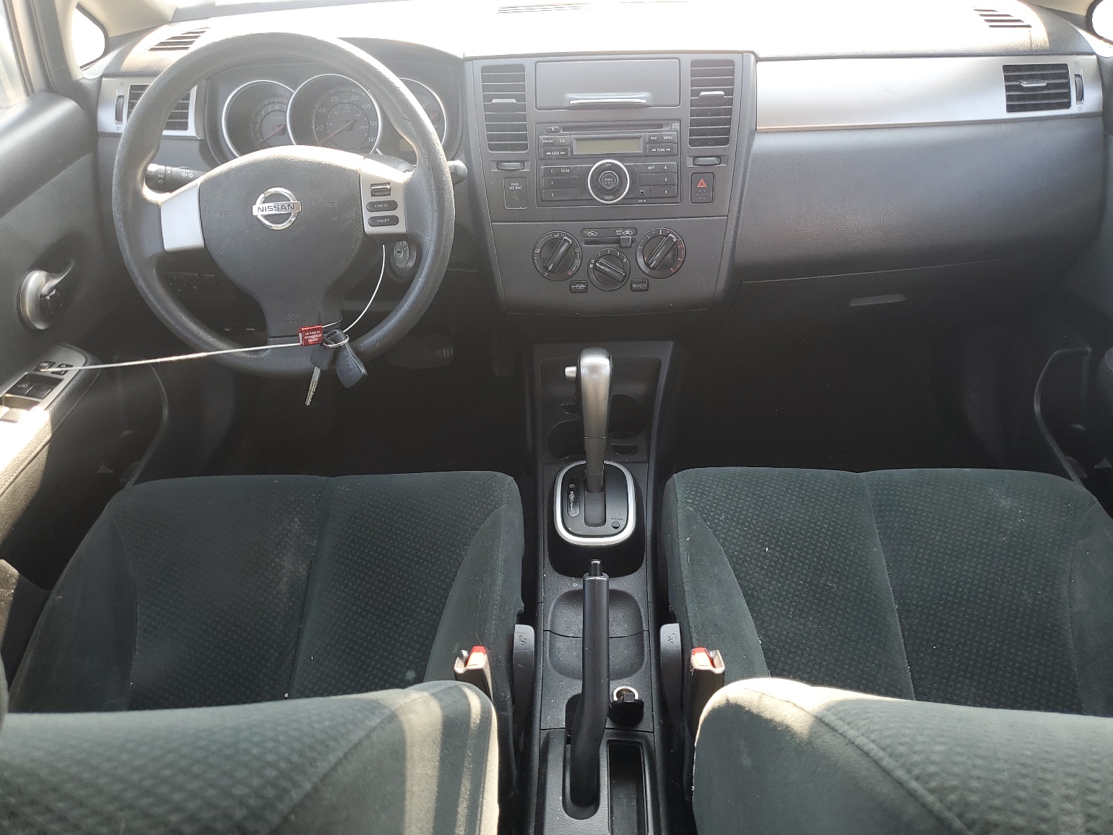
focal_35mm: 27
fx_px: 868
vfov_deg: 51.4
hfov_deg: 65.3
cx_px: 575
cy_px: 412
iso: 50
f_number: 1.5
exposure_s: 1/123
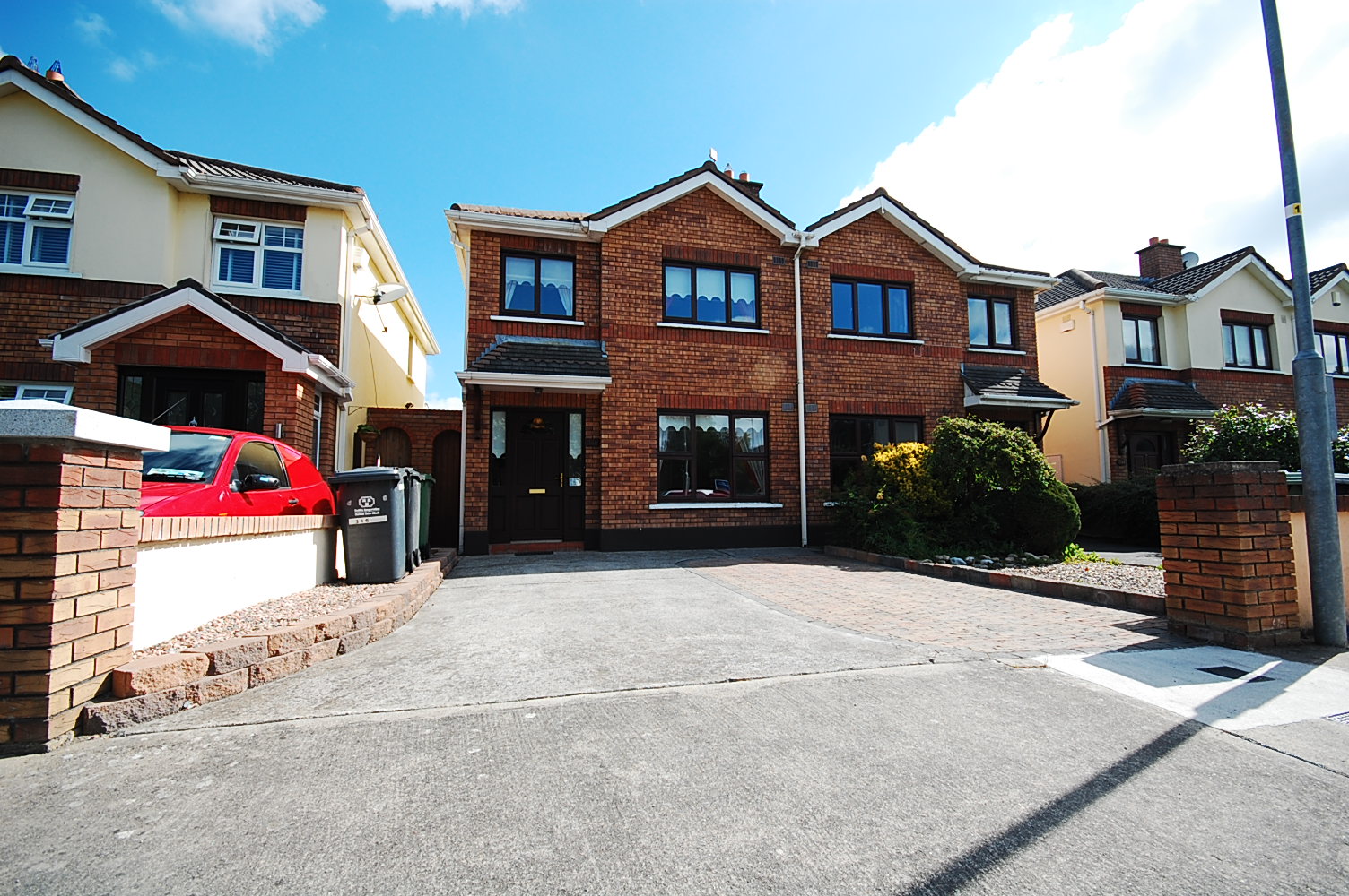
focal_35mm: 15
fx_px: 562
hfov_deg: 100.4
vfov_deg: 77.2
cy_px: 448
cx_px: 674
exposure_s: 1/250
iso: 200
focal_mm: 10
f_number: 8
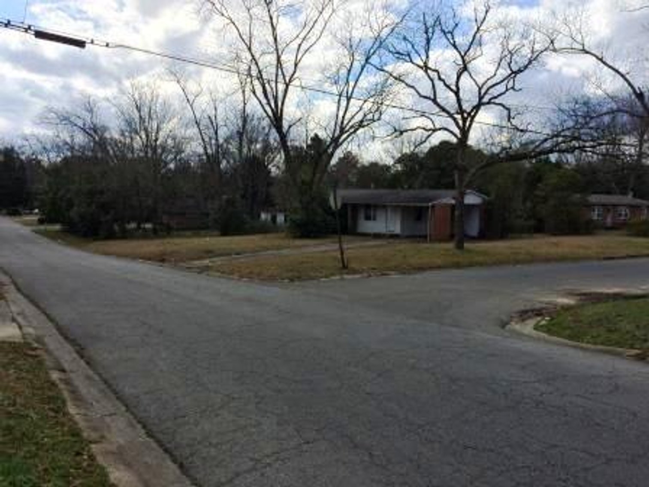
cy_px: 244
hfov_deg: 61.7
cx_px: 324
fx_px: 544
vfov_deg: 48.2
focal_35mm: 29
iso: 32
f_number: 2.2
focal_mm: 4.15
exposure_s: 1/2933
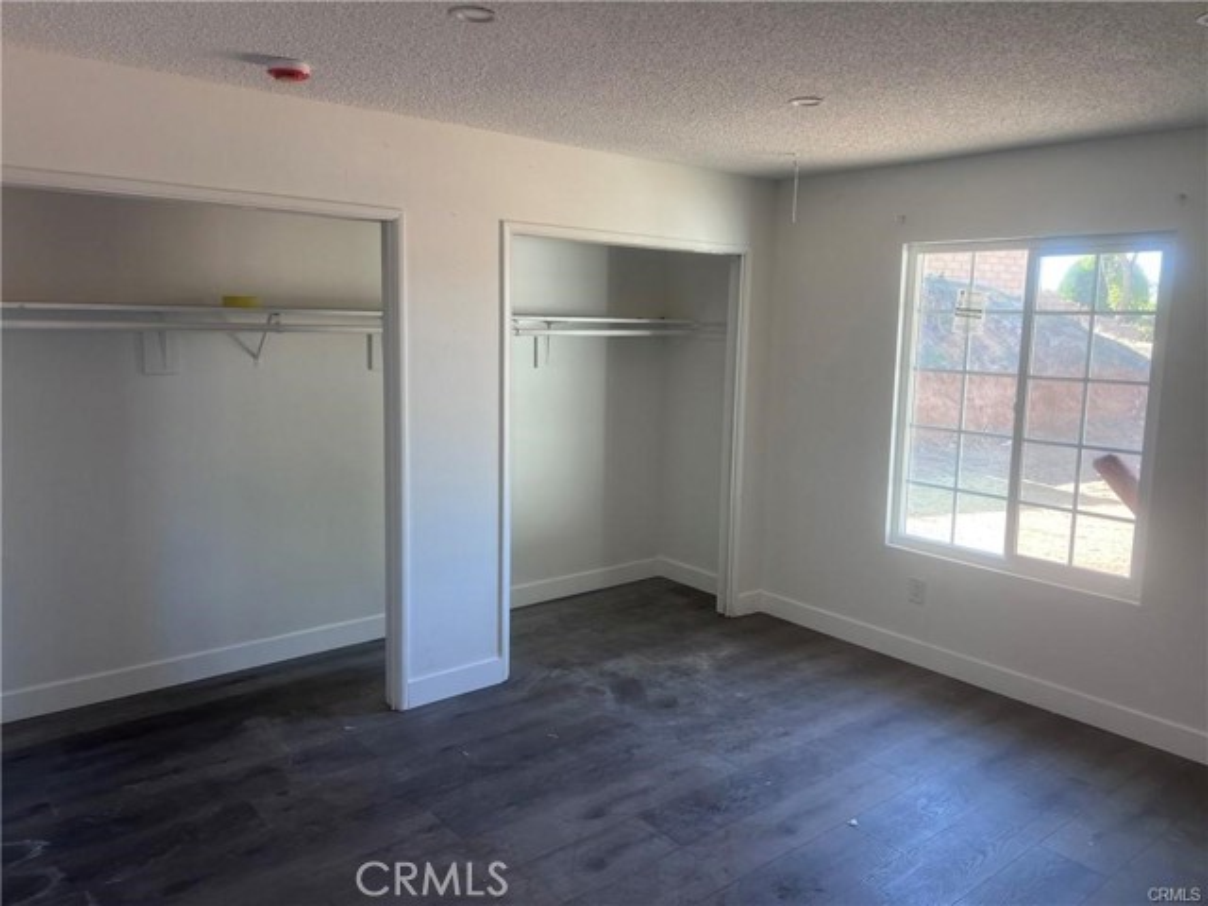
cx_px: 604
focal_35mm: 26
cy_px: 453
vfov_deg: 53.1
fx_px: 907
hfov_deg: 67.3
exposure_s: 1/121
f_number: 1.5
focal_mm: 5.7
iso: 100
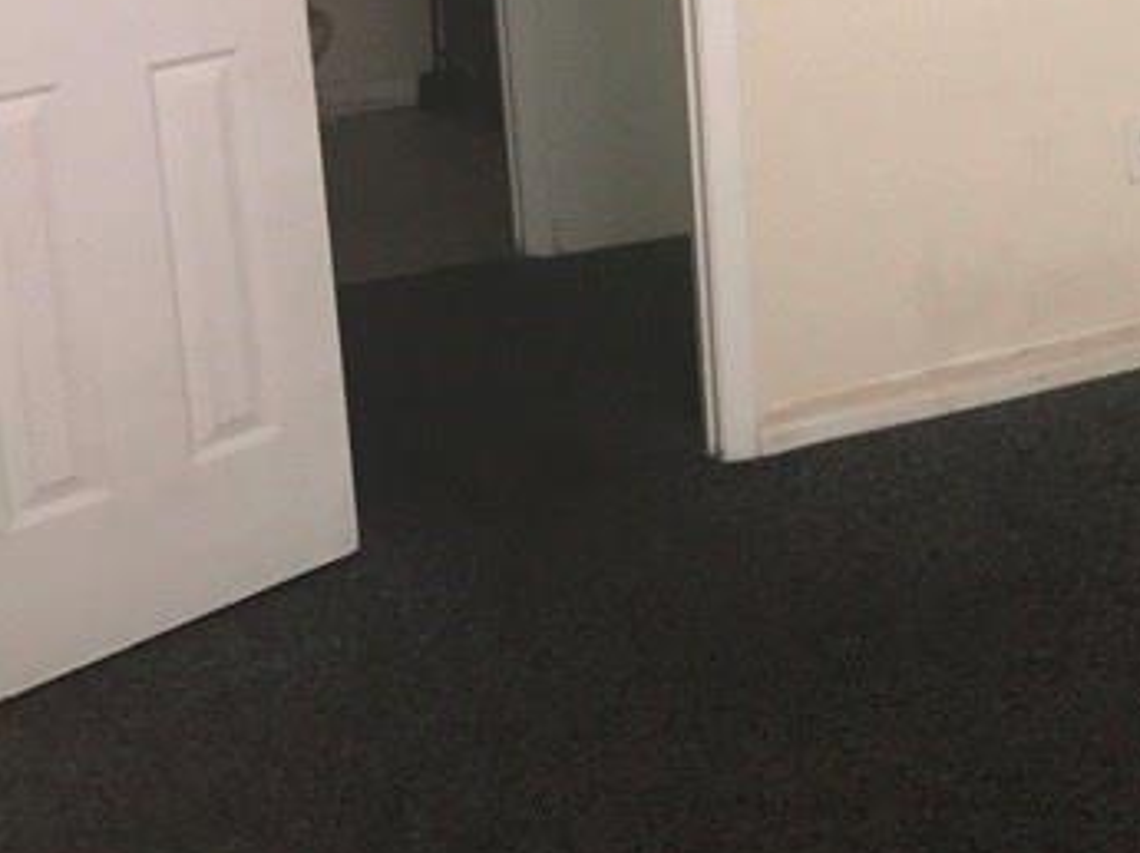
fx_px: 2138
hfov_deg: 26.9
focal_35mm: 65
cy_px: 40
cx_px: 1318
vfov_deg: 21.9
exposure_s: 1/30
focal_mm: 3.99
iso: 80
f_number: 1.8
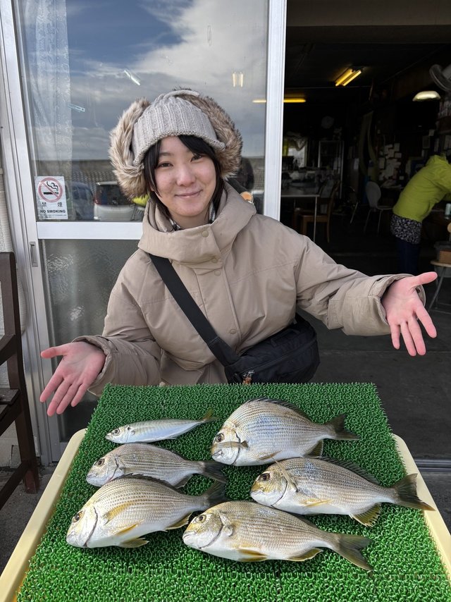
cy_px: 301
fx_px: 452
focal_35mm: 26
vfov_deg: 67.3
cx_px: 226
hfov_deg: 53.0
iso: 50
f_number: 1.6
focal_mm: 5.96
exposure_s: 1/865
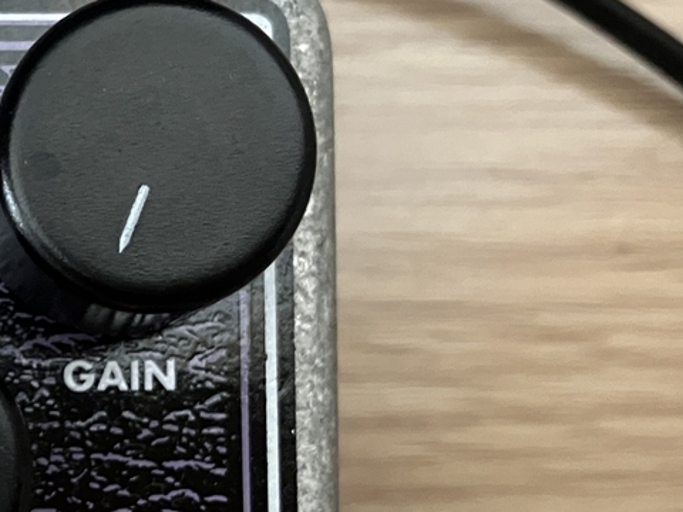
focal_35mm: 70
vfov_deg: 20.9
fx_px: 1381
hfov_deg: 25.0
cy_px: 354
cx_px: -142
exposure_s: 1/30
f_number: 1.8
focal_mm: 3.99
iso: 640
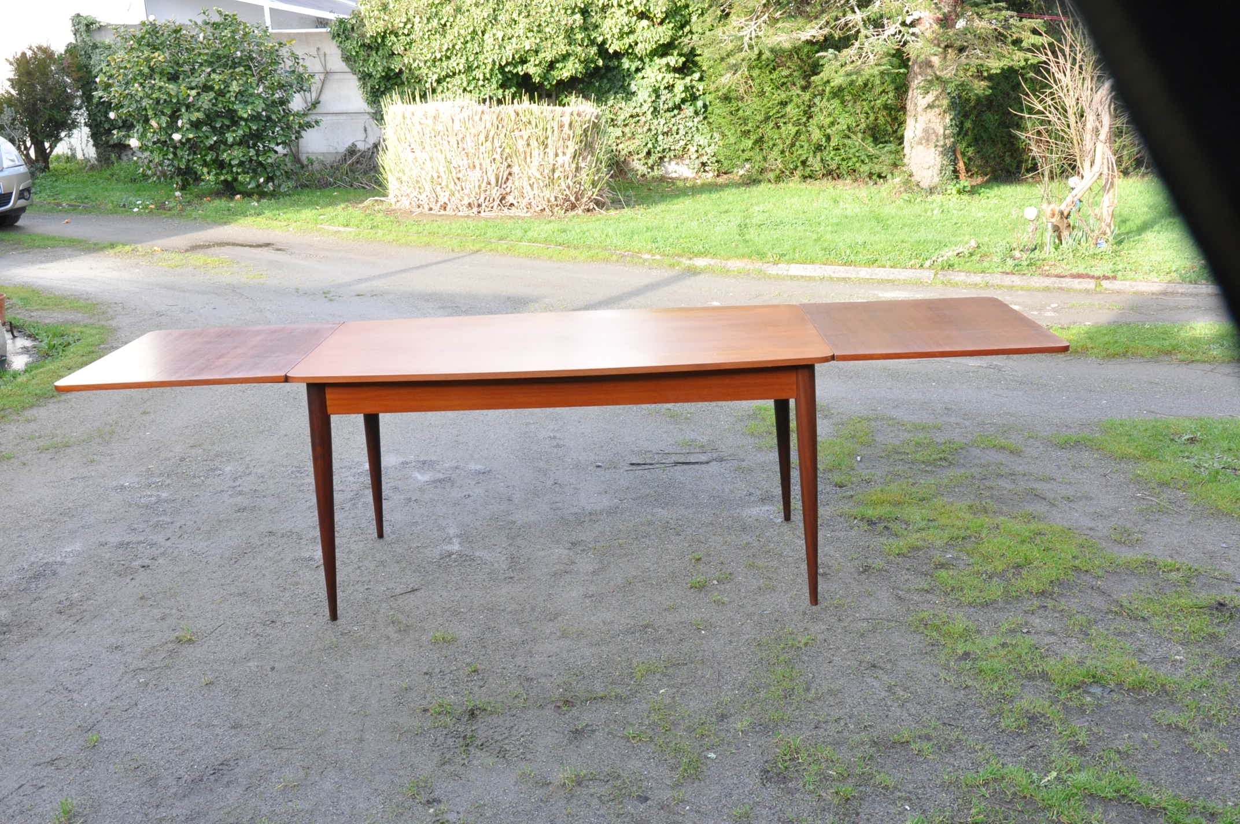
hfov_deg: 53.2
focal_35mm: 36
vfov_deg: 36.8
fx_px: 1238
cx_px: 620
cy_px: 412
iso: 800
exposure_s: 1/90
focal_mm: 24
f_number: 9.5
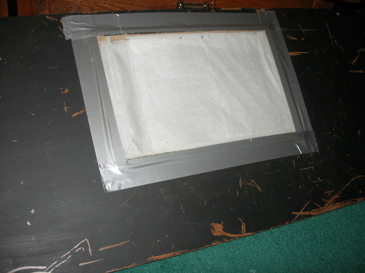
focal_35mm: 38
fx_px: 401
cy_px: 136
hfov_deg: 49.0
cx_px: 182
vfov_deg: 37.7
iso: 64
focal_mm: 7.8
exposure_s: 1/60.1
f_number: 2.8
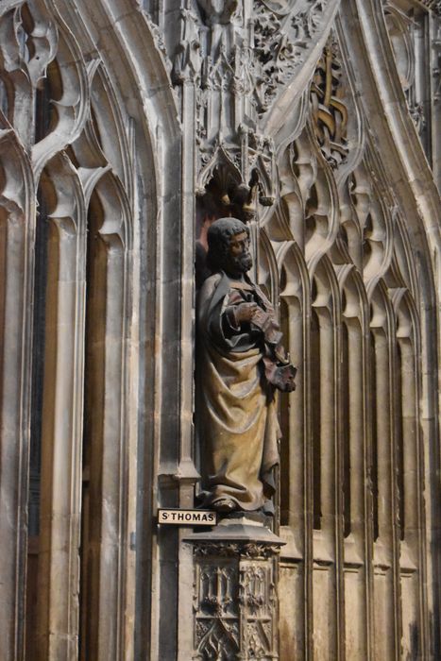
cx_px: 220
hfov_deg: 16.6
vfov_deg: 24.6
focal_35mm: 82
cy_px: 330
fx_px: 1515
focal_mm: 55
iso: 12800
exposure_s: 1/60
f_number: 5.6
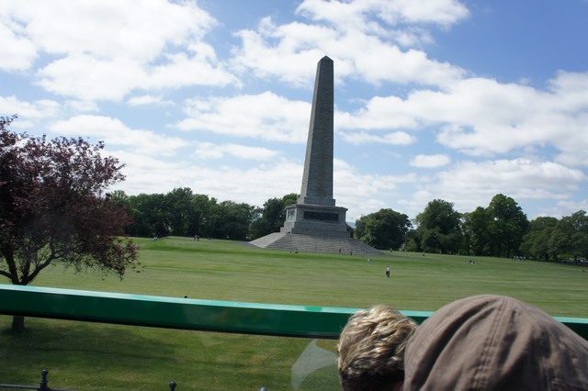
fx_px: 465
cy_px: 196
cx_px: 294
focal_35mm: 28
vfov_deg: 45.6
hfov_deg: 64.6
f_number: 7.1
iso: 200
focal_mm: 19
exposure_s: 1/500
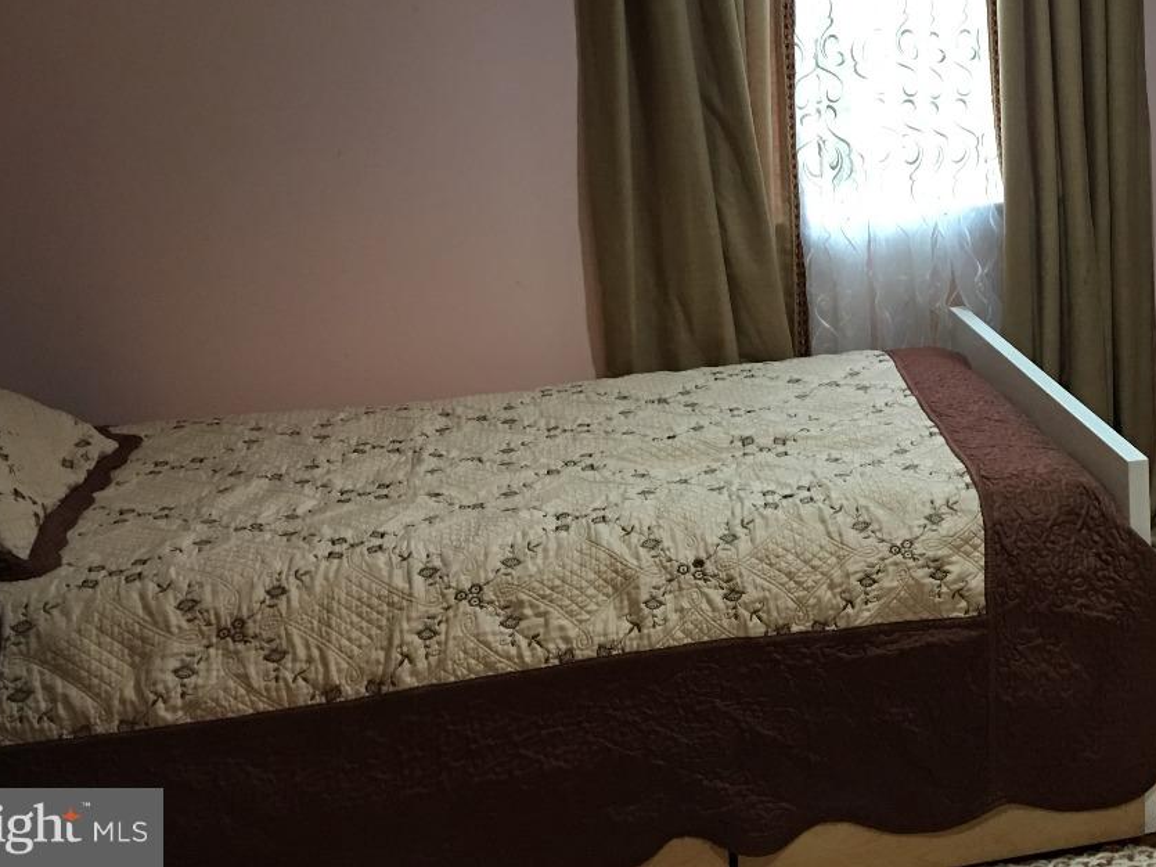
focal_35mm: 50
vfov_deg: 28.2
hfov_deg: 36.9
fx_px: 1670
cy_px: 120
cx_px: 918
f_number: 2.2
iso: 80
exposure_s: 1/15
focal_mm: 4.15
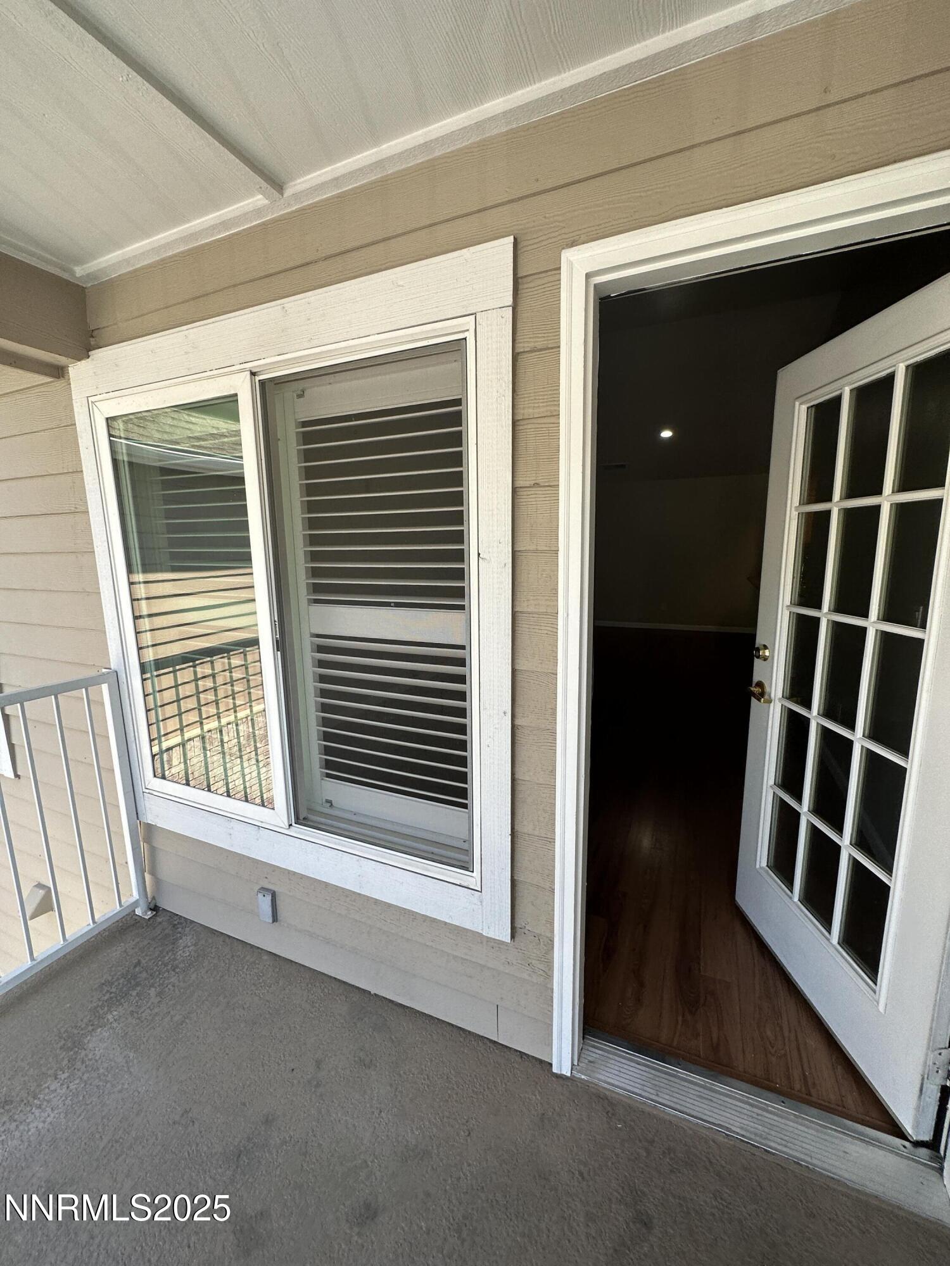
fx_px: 512
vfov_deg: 102.1
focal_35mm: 14
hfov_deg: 85.7
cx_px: 475
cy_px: 633
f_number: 2.2
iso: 40
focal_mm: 2.22
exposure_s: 1/248
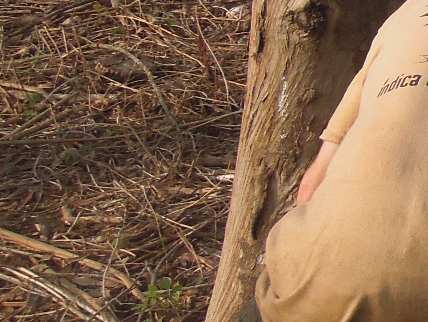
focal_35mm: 87
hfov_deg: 17.9
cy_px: -68
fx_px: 1076
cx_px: 773
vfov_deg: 16.3
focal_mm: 4.3
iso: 160
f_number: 2.8
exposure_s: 1/1000
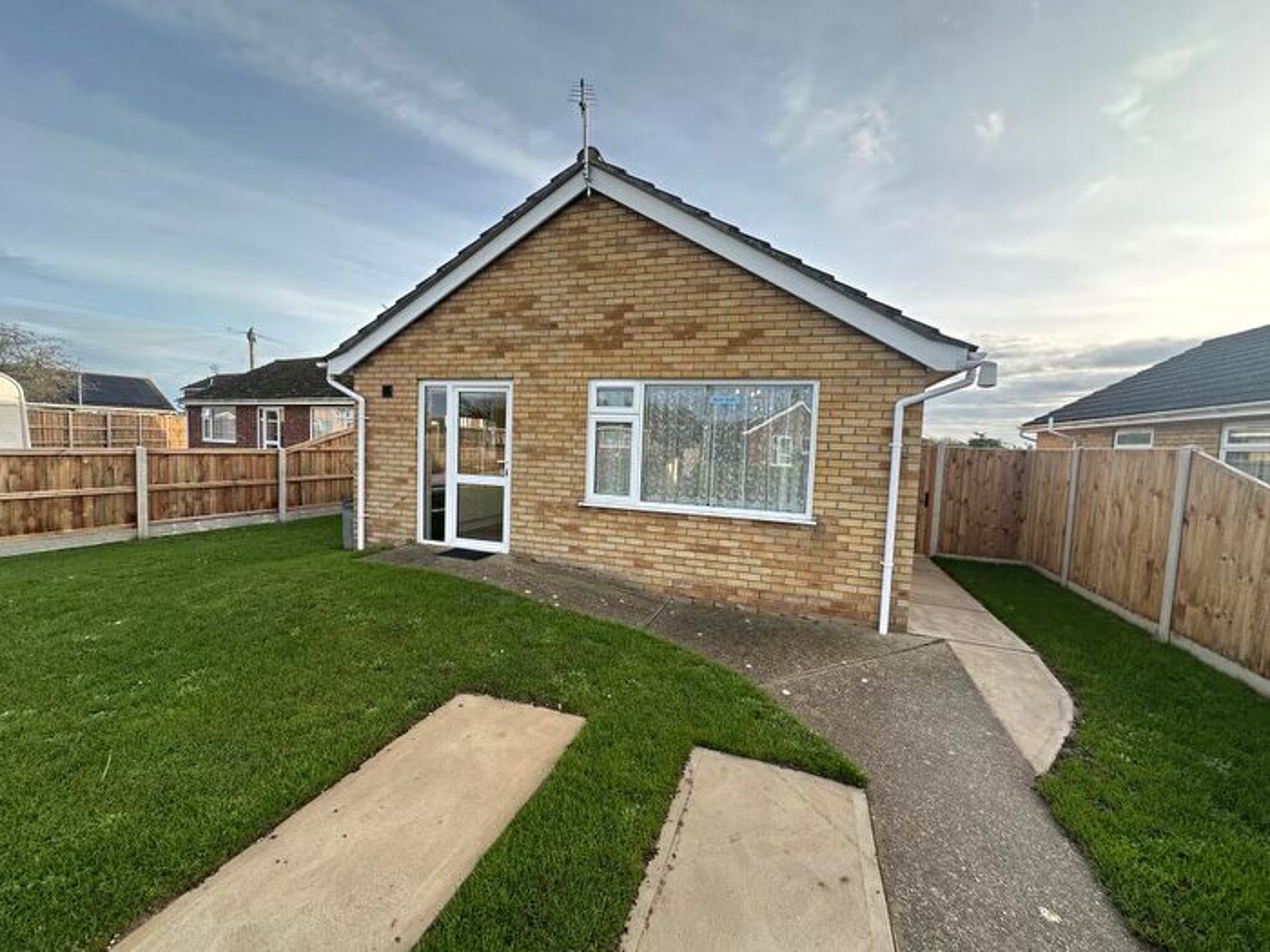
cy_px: 476
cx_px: 635
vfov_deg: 85.7
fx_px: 514
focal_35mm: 14
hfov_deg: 102.1
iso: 40
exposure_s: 1/358
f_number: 2.2
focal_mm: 2.22
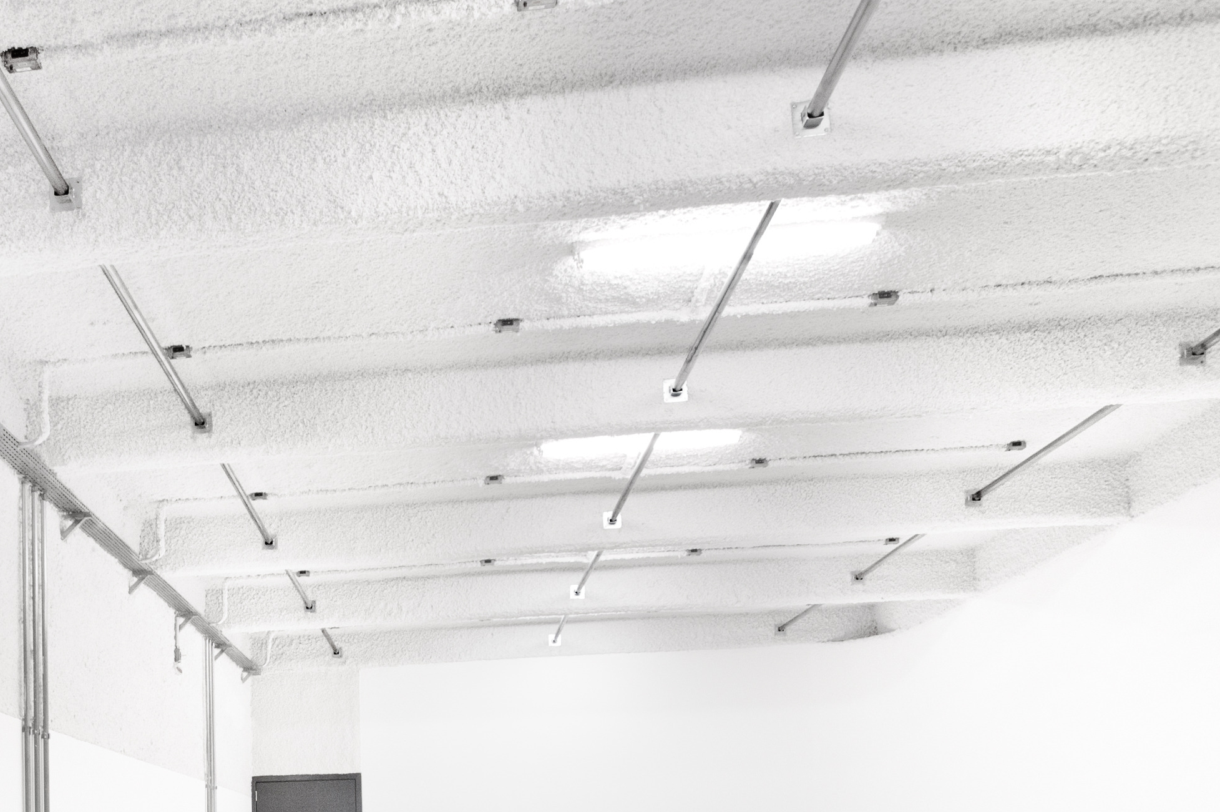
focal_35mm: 37
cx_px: 238
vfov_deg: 32.8
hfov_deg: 48.8
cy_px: 823
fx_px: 1253
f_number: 4.5
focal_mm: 17
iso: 800
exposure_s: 1/60
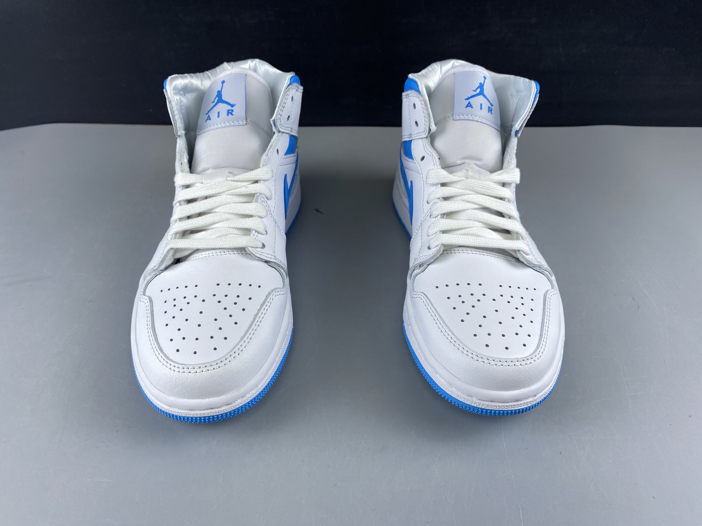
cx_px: 351
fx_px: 527
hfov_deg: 67.3
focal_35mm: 26
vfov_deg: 53.1
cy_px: 263
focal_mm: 4.25
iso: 32
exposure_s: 1/100
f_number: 1.8
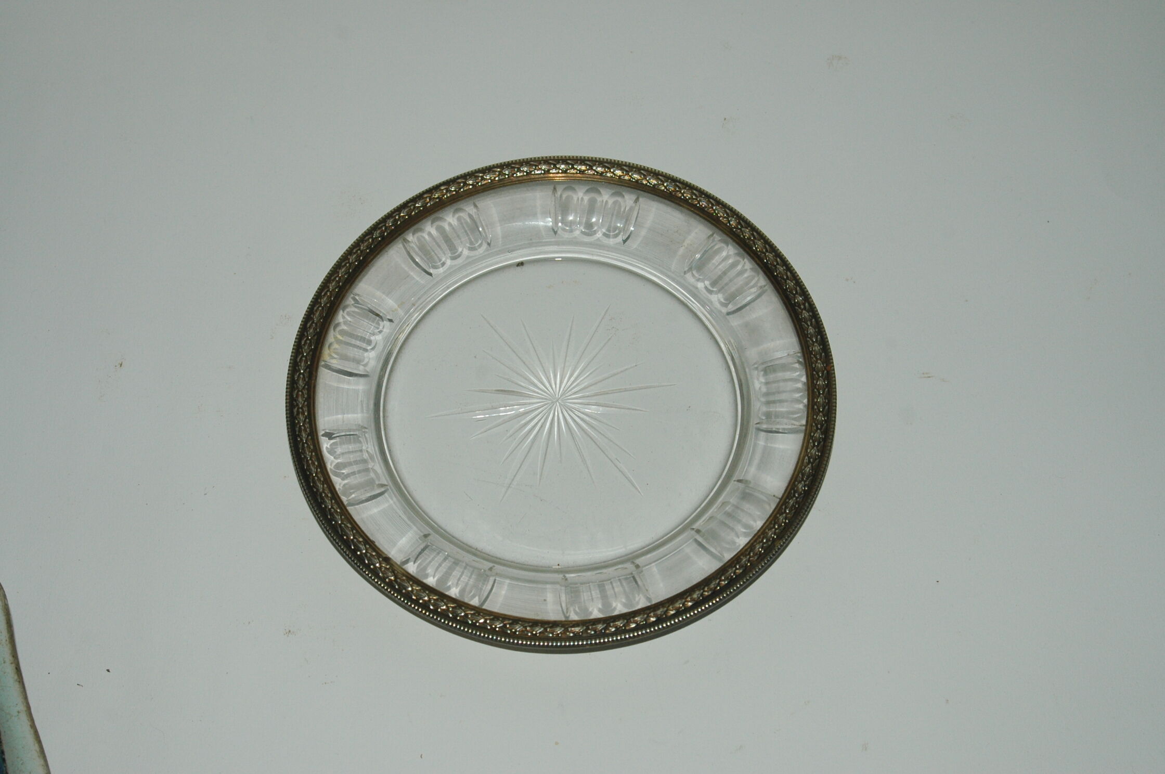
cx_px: 582
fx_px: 1939
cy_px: 387
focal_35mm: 60
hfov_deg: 33.4
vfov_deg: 22.6
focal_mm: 40
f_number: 7.1
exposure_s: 1/125
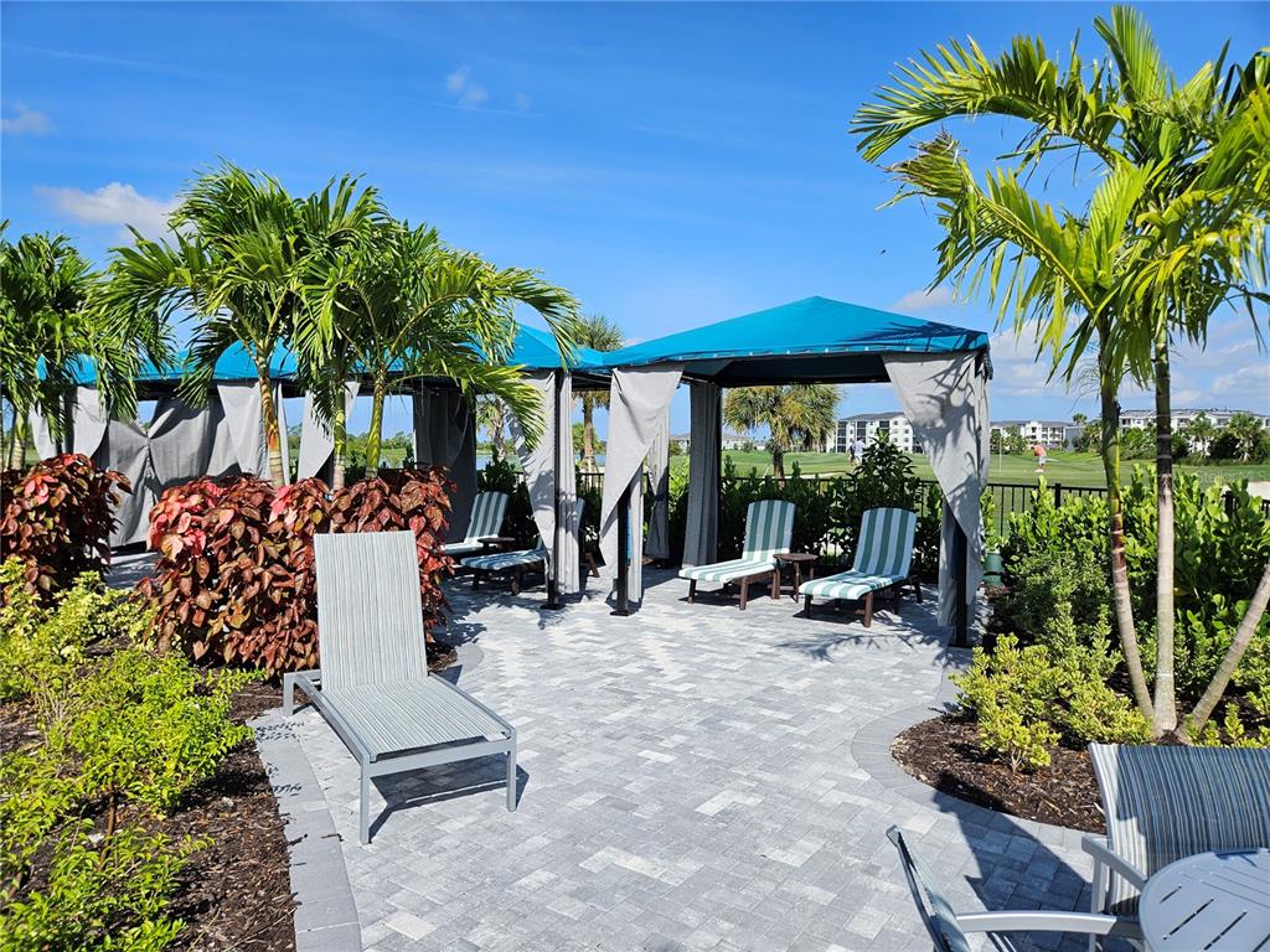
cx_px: 635
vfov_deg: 58.9
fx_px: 844
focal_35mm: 23
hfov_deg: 73.9
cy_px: 476
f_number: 1.8
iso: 25
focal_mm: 5.4
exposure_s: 1/1814
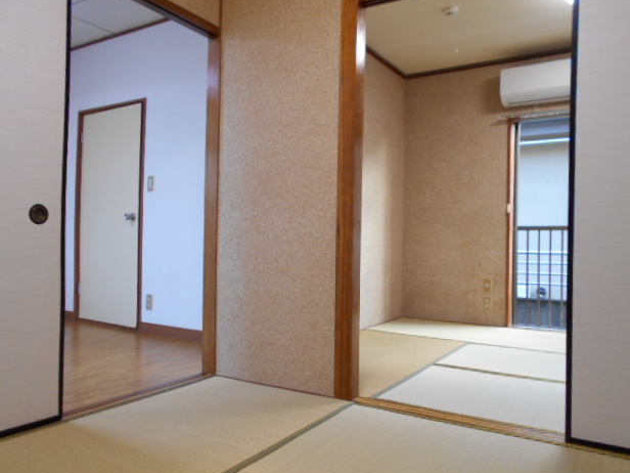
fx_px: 491
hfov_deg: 65.3
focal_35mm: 27
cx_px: 311
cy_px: 241
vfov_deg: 51.4
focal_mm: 4.6
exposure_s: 1/30
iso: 220
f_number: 3.2
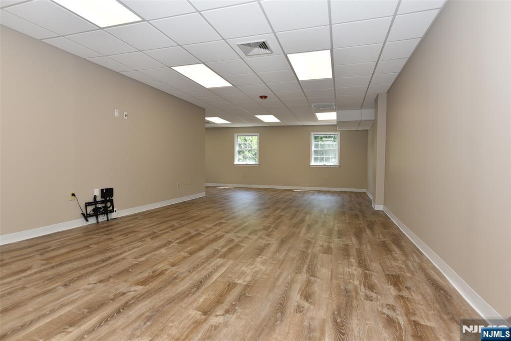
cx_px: 256
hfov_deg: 86.9
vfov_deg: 64.6
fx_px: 270
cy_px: 170
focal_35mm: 19
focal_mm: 19
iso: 320
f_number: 5.6
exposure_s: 1/125
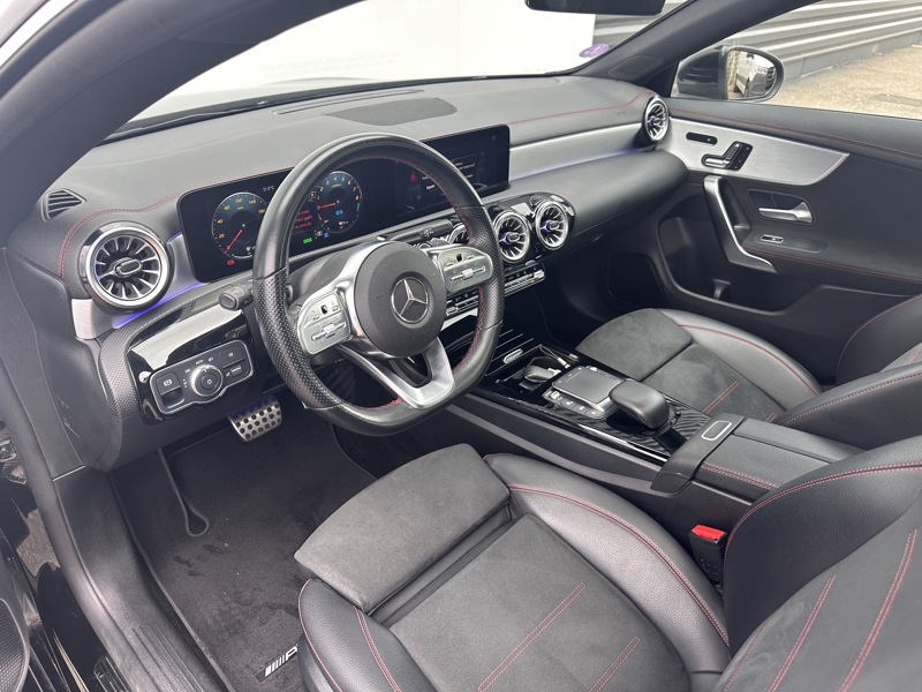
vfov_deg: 56.8
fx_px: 639
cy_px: 346
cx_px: 461
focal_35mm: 24
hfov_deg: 71.6
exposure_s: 1/121
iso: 100
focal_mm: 6.86
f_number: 1.78
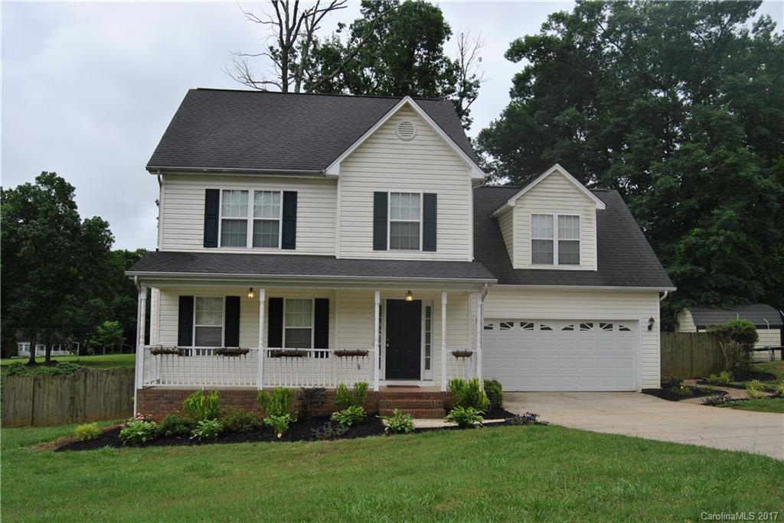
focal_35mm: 33
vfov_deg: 40.0
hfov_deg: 57.2
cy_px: 262
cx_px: 392
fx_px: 719
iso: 100
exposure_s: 1/160
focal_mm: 22
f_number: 6.3
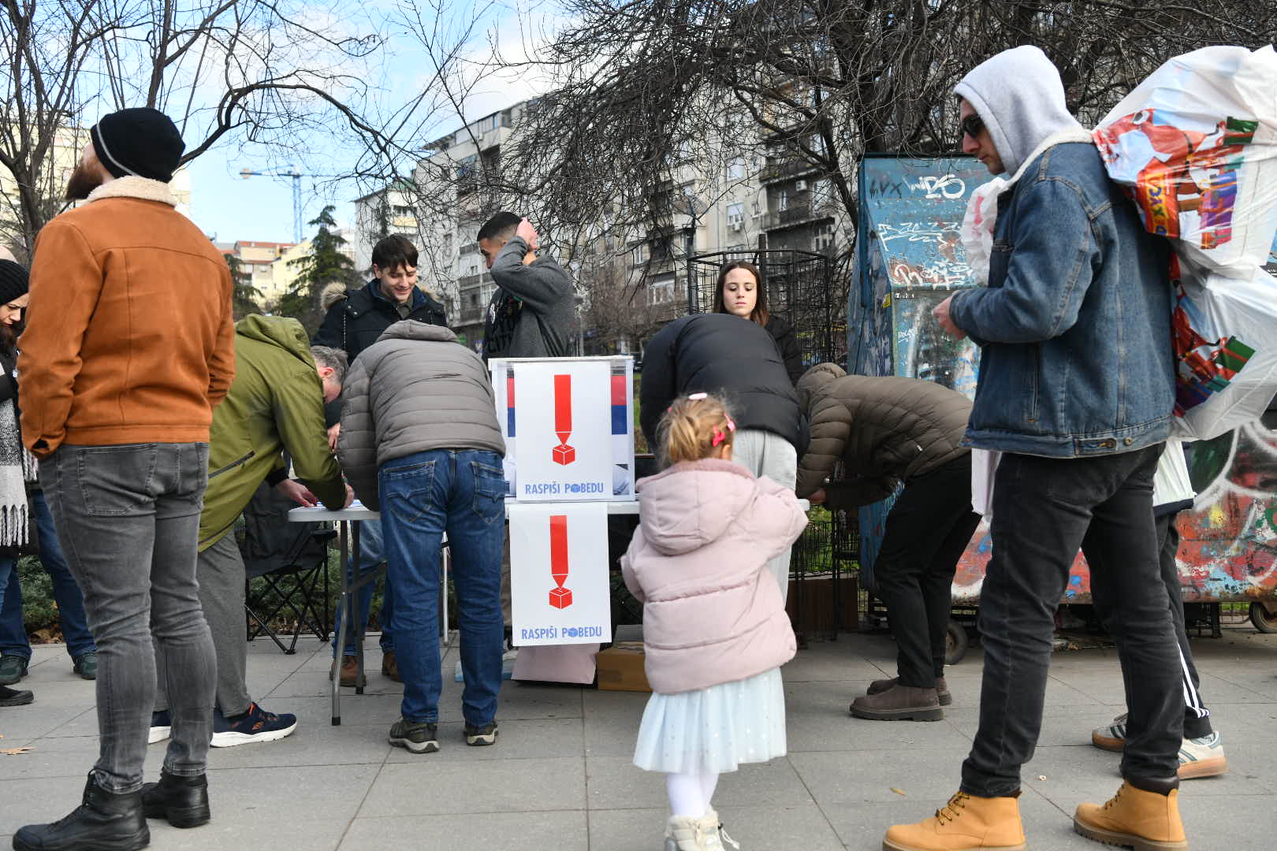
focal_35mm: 44
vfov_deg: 30.5
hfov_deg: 44.5
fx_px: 1561
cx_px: 638
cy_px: 426
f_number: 5
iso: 800
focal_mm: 44
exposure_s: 1/2000
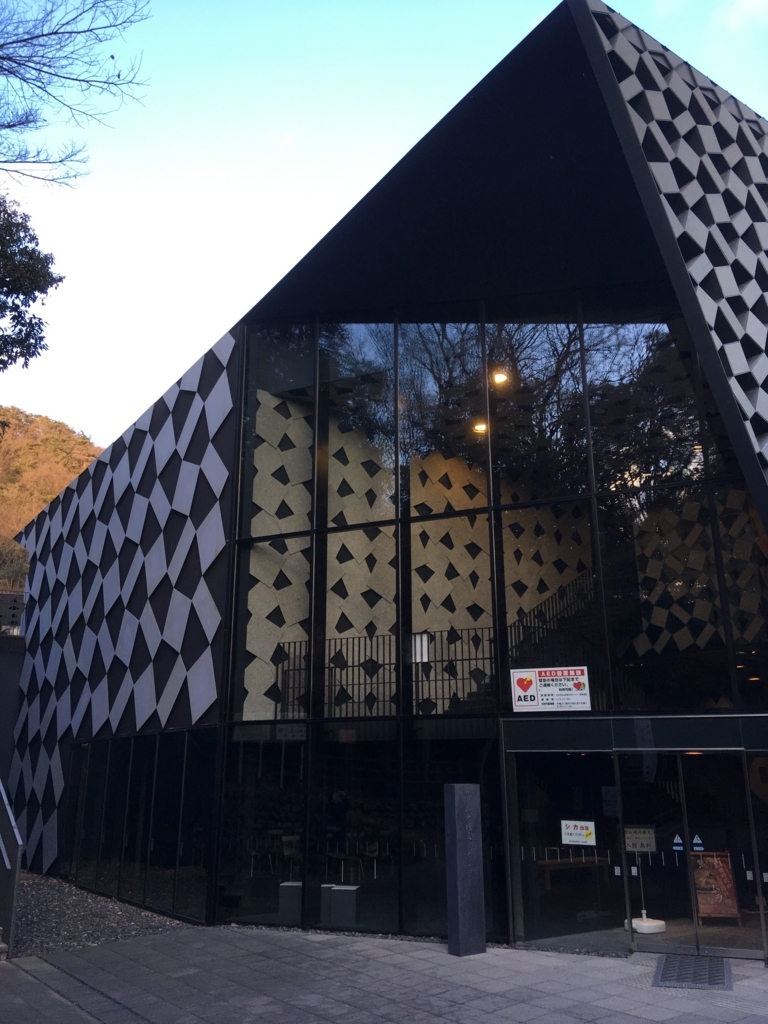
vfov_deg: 61.7
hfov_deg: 48.2
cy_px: 512
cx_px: 384
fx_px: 858
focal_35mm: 29
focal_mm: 4.15
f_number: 2.2
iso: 40
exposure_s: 1/120
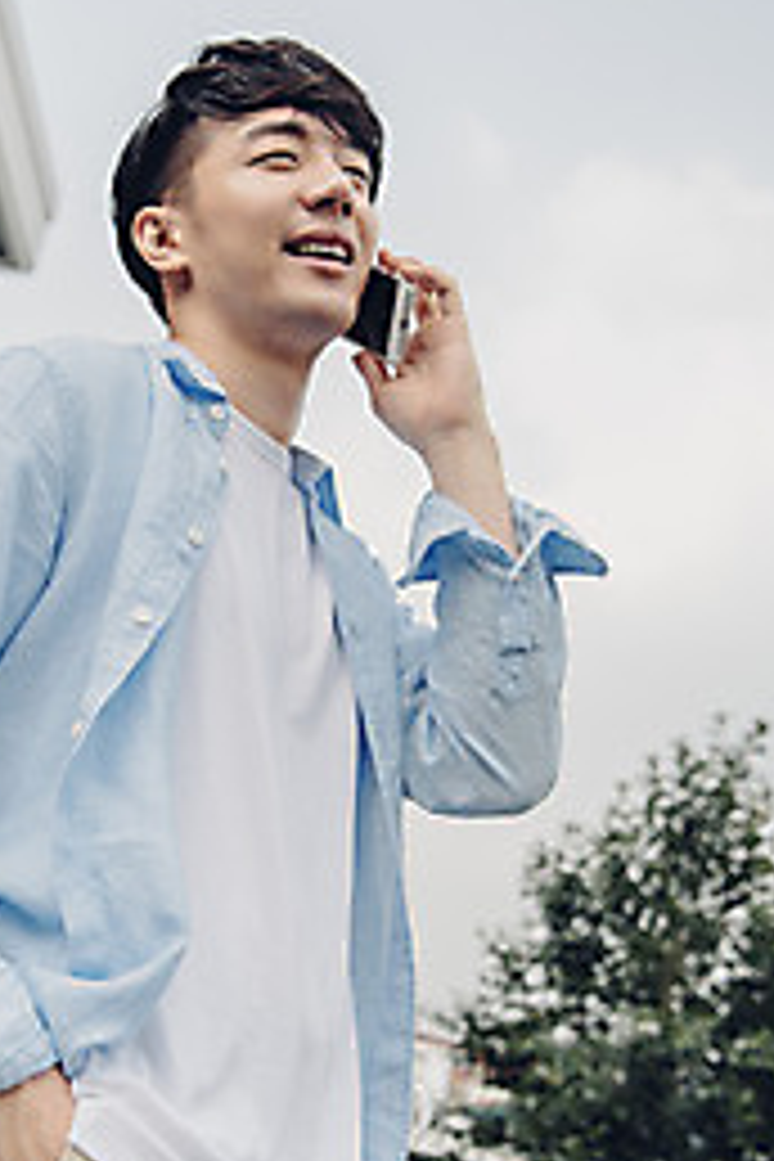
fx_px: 1548
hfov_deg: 27.7
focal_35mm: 48
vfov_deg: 40.7
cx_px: 205
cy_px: 760
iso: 400
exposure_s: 1/5000
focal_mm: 31
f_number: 3.5
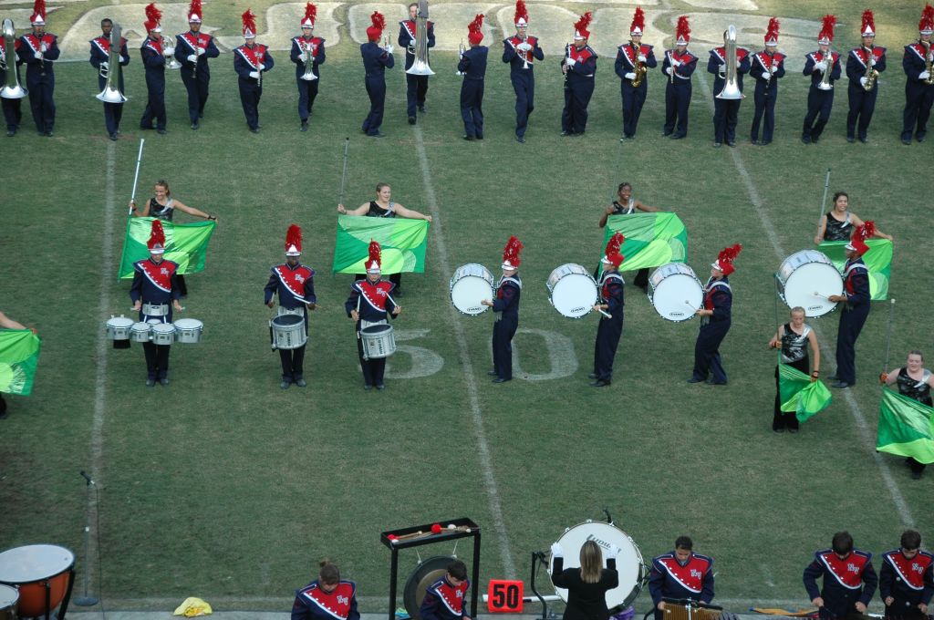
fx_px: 3692
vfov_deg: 9.6
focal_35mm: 142
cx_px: 467
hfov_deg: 14.4
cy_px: 310
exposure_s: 1/250
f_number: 5.3
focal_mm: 95
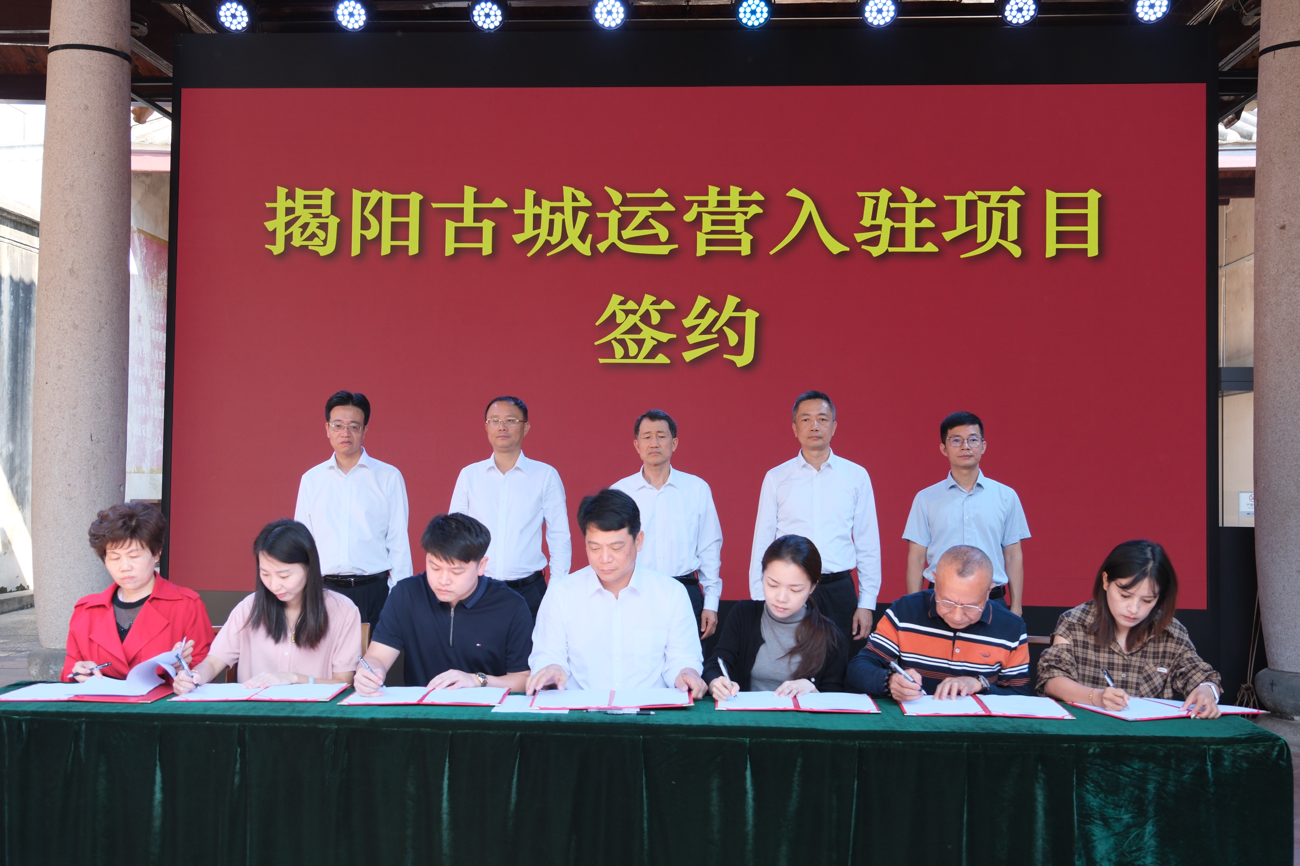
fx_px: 1264
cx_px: 650
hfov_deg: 54.4
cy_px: 433
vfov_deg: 37.9
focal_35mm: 35
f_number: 4
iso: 320
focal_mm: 23.5
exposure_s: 1/100
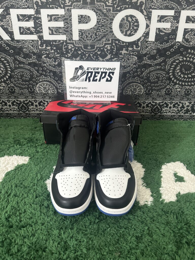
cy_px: 130
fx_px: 180
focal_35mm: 24
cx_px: 98
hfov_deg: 56.8
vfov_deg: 71.6
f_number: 1.78
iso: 400
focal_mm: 6.86
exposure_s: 1/50
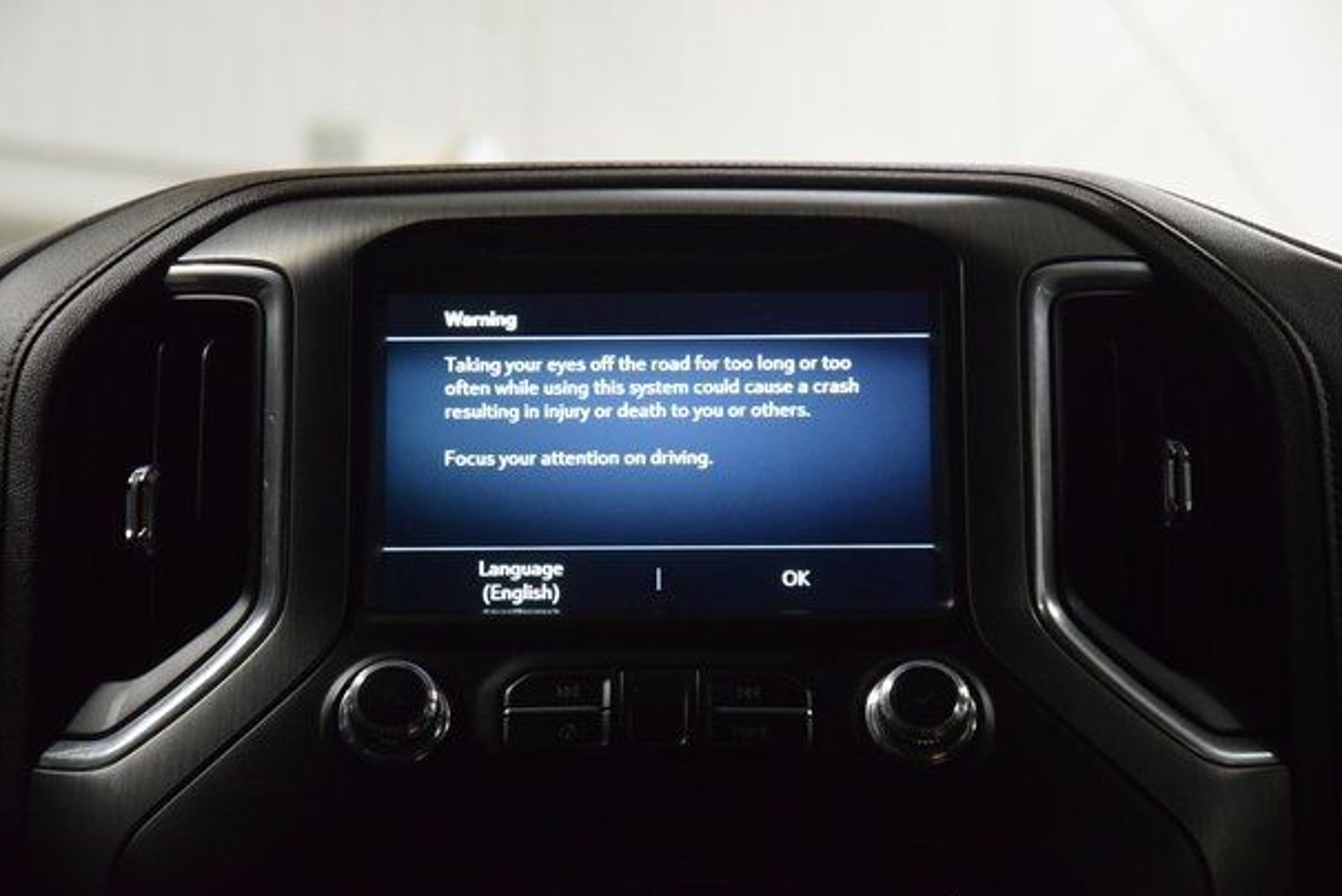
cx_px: 659
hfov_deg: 18.4
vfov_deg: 12.4
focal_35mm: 111
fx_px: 4140
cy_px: 438
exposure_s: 1/125
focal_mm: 70
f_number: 4.5
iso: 4000
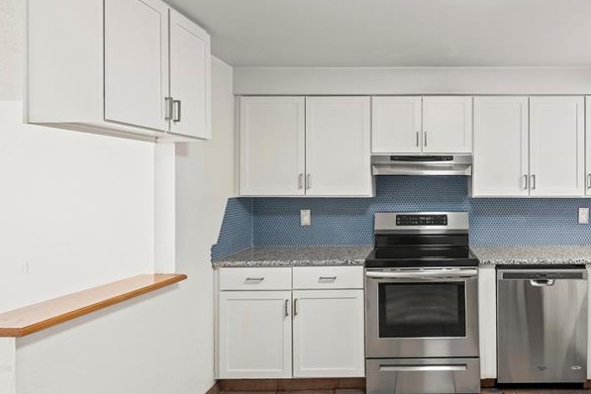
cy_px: 201
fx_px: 394
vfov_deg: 53.1
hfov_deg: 70.4
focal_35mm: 24
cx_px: 418
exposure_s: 1/3
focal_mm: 14
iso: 500
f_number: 8
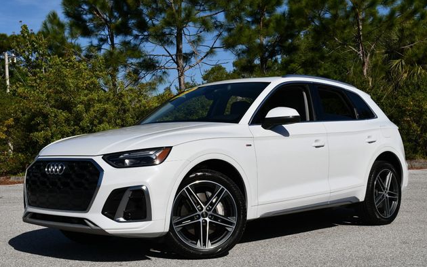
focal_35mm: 54
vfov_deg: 24.0
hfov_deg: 37.5
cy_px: 133
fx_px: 628
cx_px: 217
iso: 100
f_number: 10
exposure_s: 1/400
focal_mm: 26
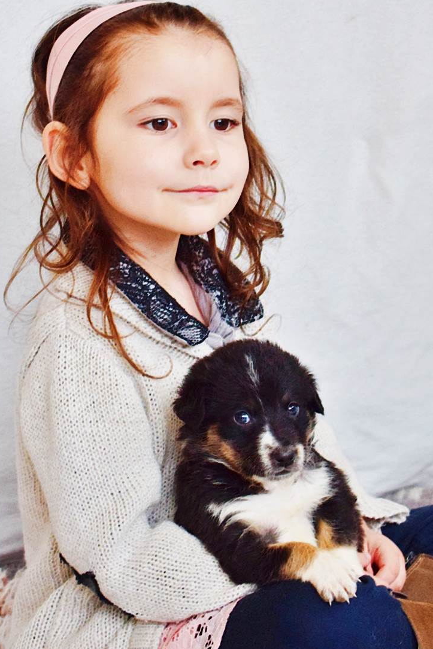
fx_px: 1677
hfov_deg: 14.7
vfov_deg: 21.8
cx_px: 197
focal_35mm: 93
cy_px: 235
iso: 1250
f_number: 5
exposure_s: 1/60
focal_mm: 42
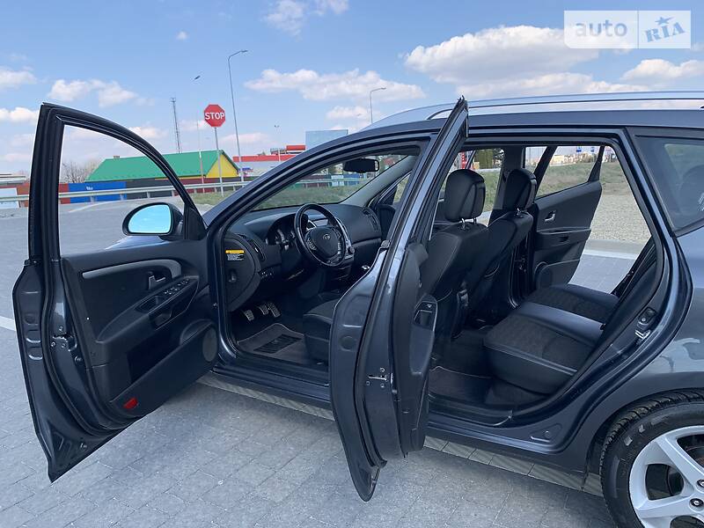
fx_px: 529
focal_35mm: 26
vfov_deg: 53.1
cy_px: 264
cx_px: 352
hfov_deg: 67.3
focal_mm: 4.2
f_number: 1.8
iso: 25
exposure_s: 1/1011
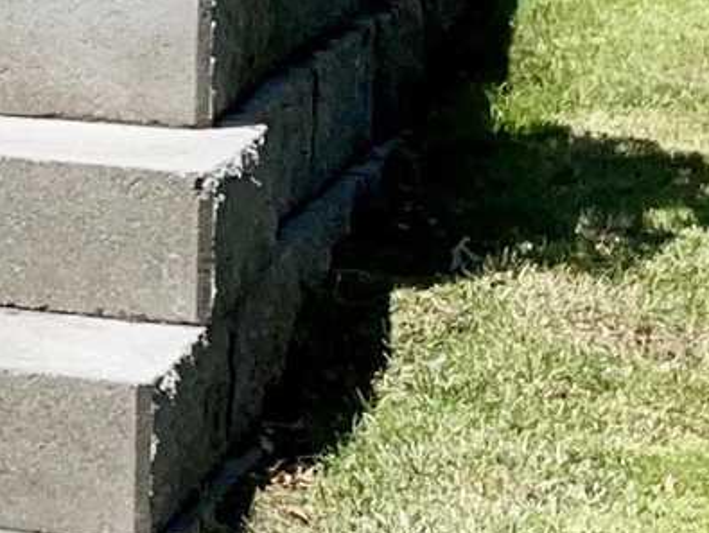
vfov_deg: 7.3
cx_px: -1210
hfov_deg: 8.6
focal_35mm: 202
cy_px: -205
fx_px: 4141
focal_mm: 4.2
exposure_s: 1/3401
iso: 40
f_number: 1.6
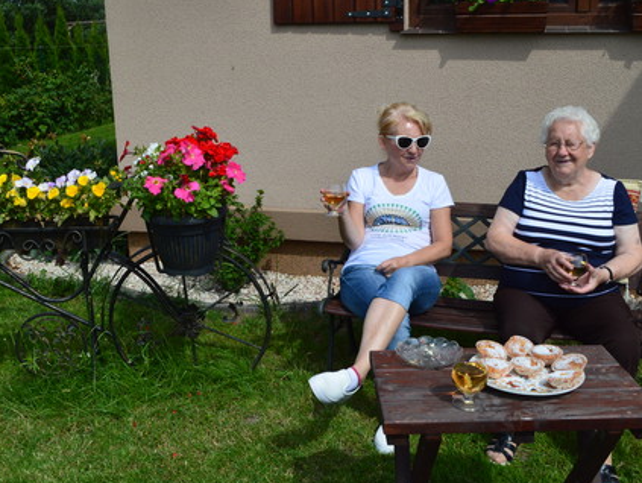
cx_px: 288
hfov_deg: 48.9
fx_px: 705
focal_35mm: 38
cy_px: 247
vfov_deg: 37.8
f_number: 11
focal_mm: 18
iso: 400
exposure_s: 1/500
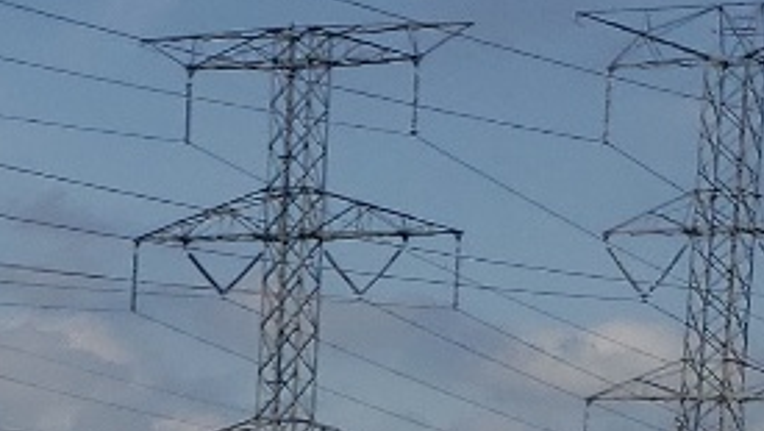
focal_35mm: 165
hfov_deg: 13.0
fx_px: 3344
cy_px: 1471
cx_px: 214
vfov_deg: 6.5
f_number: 1.5
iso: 50
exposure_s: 1/10000
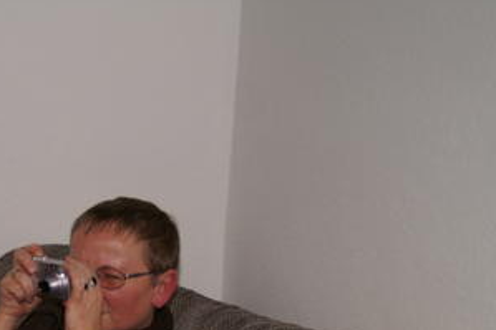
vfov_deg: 17.2
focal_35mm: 77
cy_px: 348
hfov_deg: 25.8
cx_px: 85
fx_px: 1060
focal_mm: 24
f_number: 4
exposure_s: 1/60
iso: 100
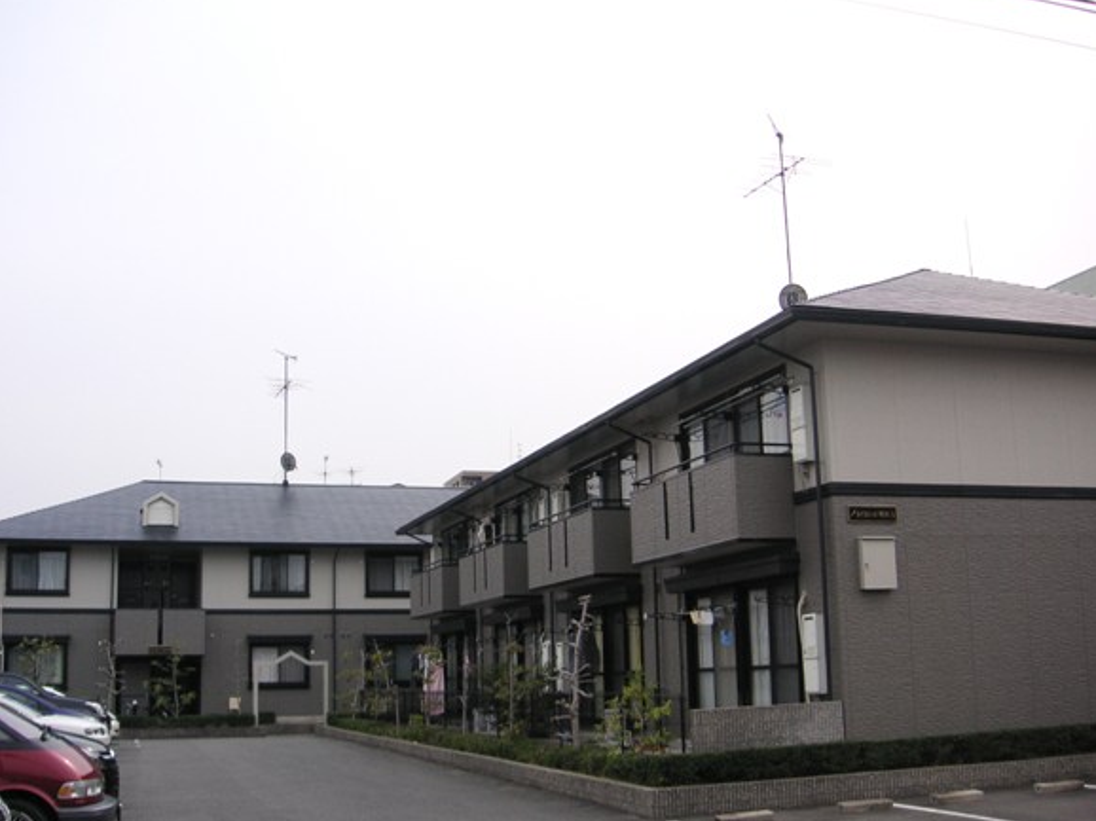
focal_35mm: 41
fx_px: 1298
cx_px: 514
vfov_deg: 35.1
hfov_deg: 45.8
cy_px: 442
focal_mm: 6.1
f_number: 6.7
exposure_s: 1/180
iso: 50
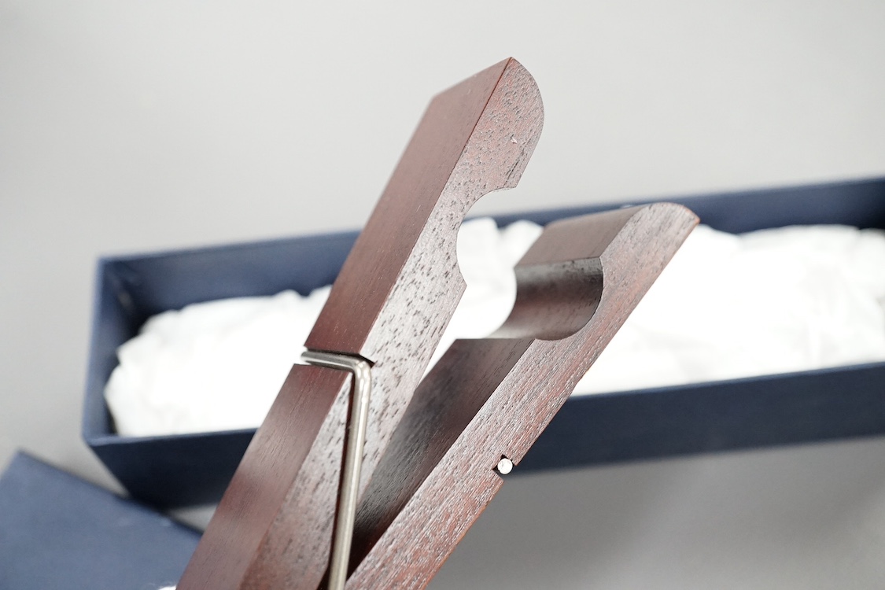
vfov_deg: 29.9
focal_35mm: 45
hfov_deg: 43.6
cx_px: 442
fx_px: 1106
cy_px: 295
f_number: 8
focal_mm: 30
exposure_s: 1/80
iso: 2500
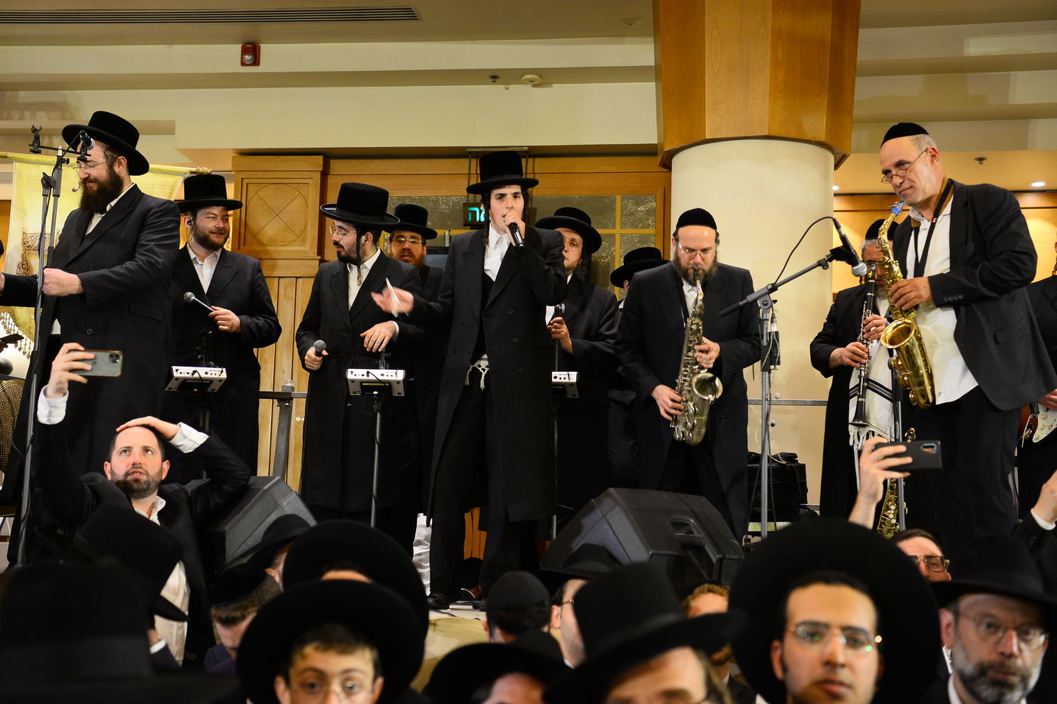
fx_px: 1526
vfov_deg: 26.0
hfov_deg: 38.2
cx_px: 528
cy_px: 352
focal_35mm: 52
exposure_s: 1/80
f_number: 3.5
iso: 1250
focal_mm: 52
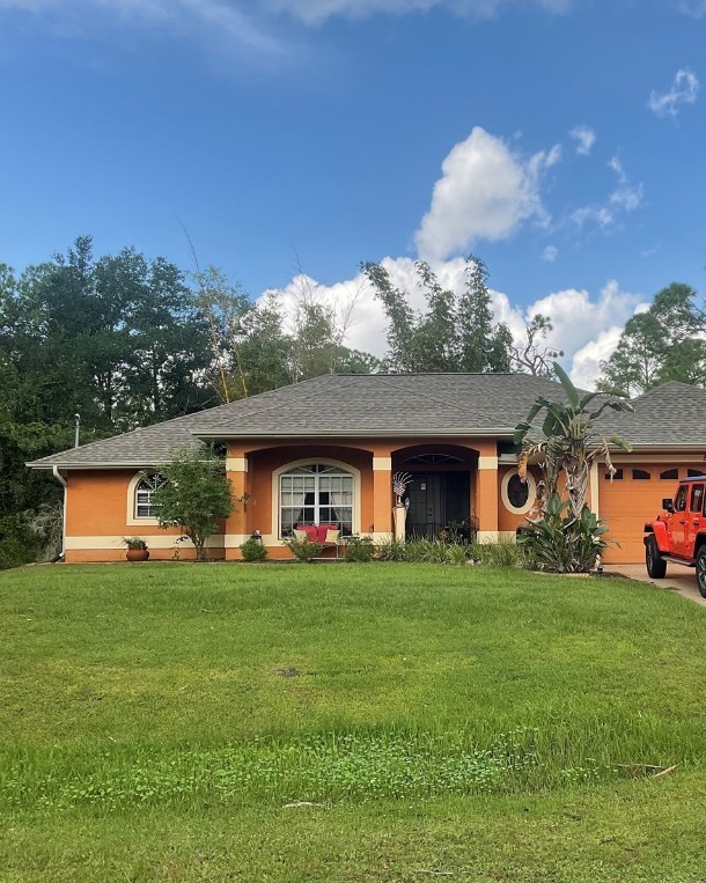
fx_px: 993
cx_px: 449
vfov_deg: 47.9
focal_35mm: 38
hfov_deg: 38.8
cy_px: 441
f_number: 1.8
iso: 16
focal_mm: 3
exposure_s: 1/1035
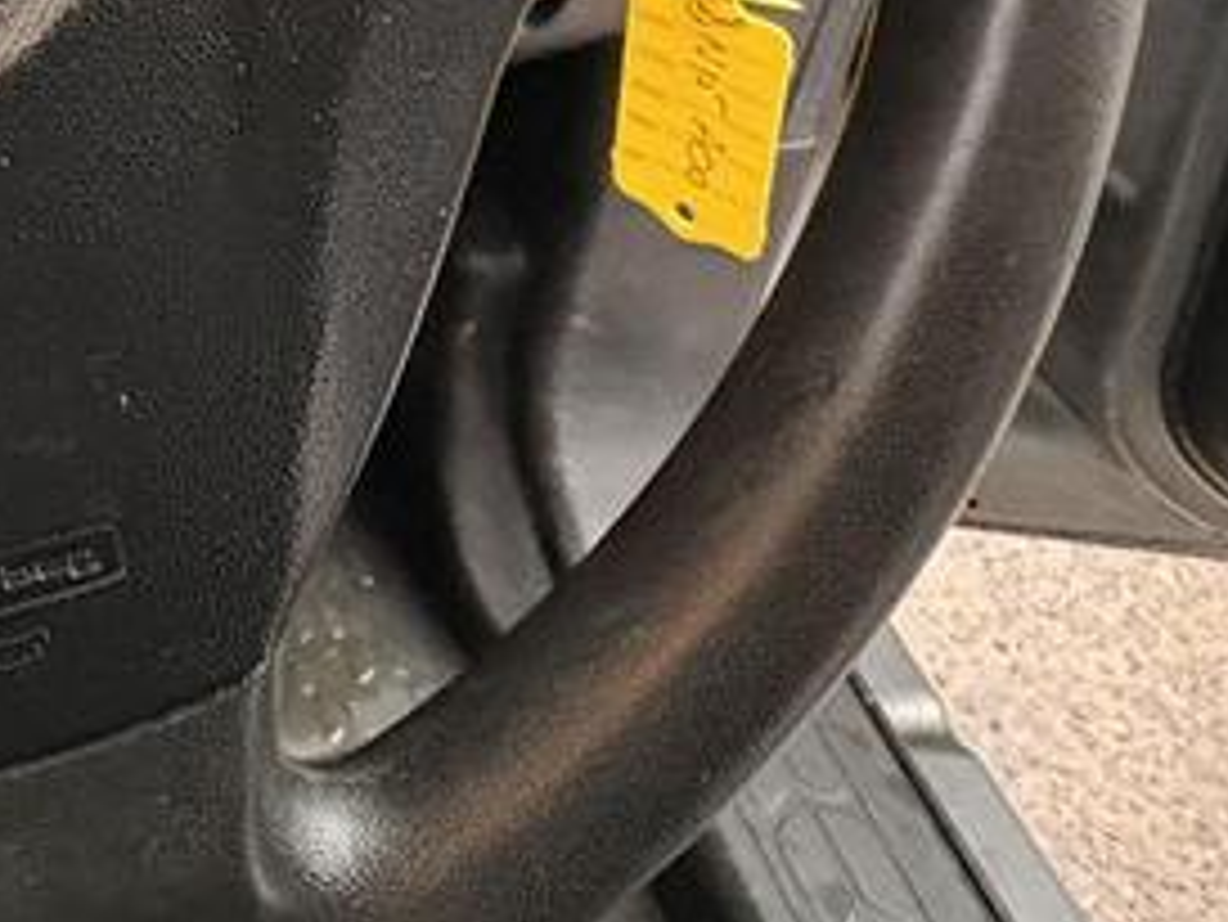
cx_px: 49
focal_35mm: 46
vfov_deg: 27.6
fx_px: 1633
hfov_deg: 37.6
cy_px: -189
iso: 800
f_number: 2.2
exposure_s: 1/50
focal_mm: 2.22
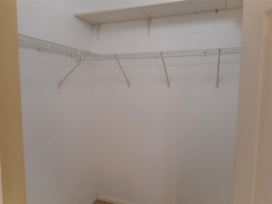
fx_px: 196
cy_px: 102
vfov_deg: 54.9
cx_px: 136
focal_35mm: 25
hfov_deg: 69.4
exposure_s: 1/30
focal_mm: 4.5
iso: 180
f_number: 3.7
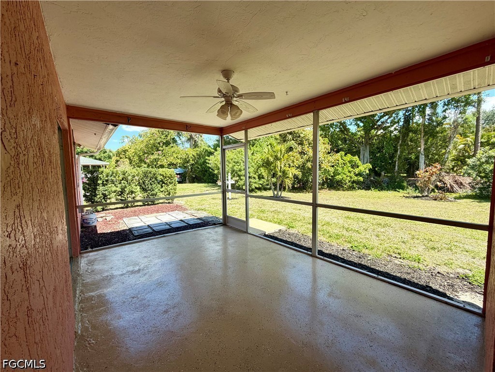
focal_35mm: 14
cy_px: 186
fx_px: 200
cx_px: 248
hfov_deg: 102.1
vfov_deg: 85.7
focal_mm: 2.22
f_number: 2.2
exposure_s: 1/363
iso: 50
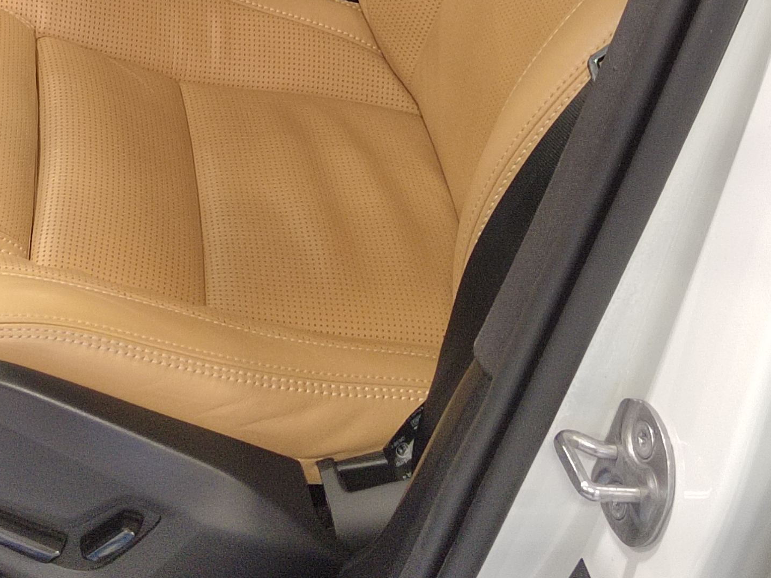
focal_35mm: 76
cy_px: -180
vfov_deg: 18.1
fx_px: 1693
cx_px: 18
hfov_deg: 24.6
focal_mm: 5.52
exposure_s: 1/50
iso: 1397
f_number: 1.9
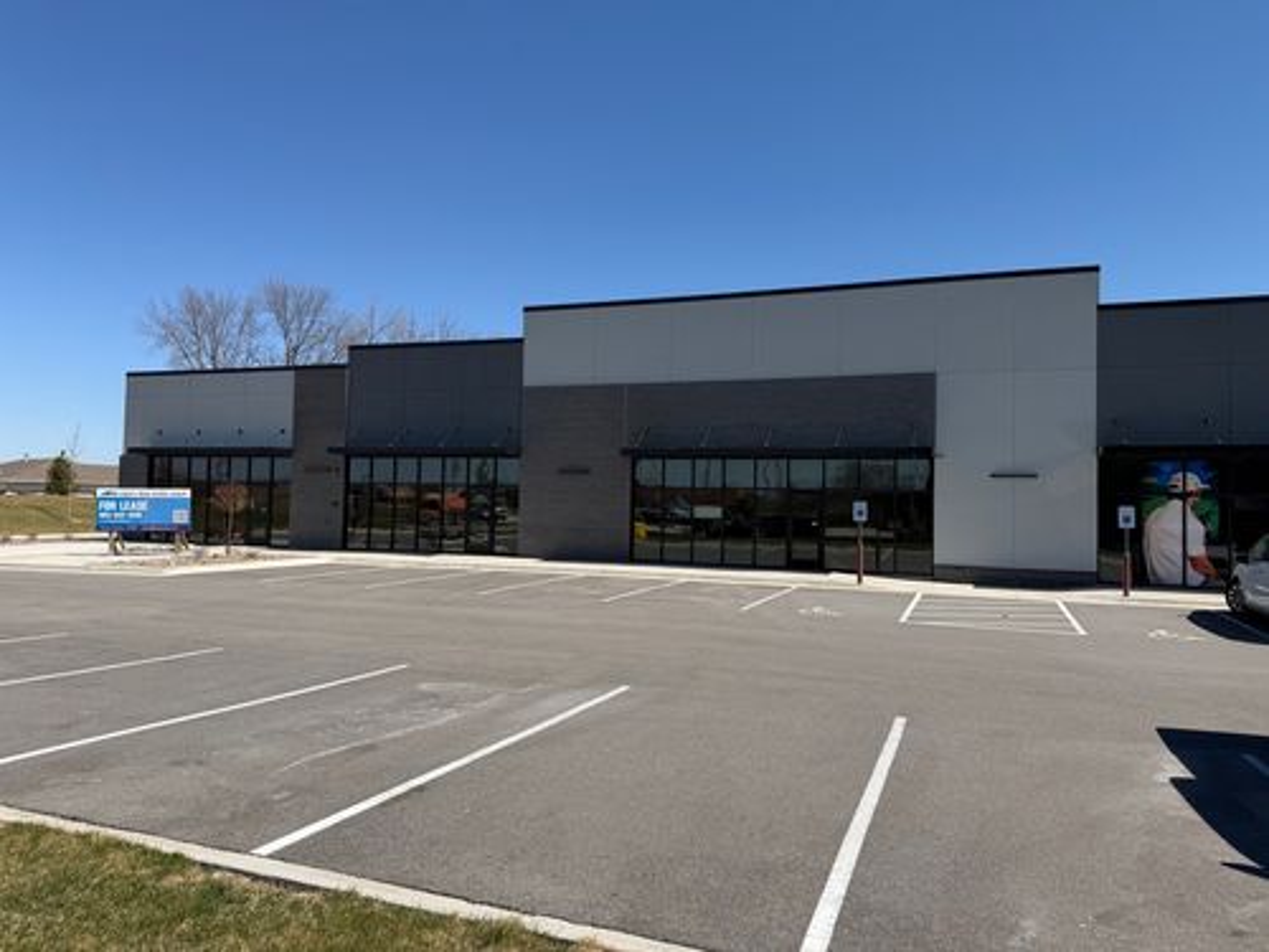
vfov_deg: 56.8
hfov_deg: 71.6
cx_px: 634
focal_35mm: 24
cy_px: 476
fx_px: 880
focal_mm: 6.76
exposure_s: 1/5319
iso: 80
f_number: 1.78
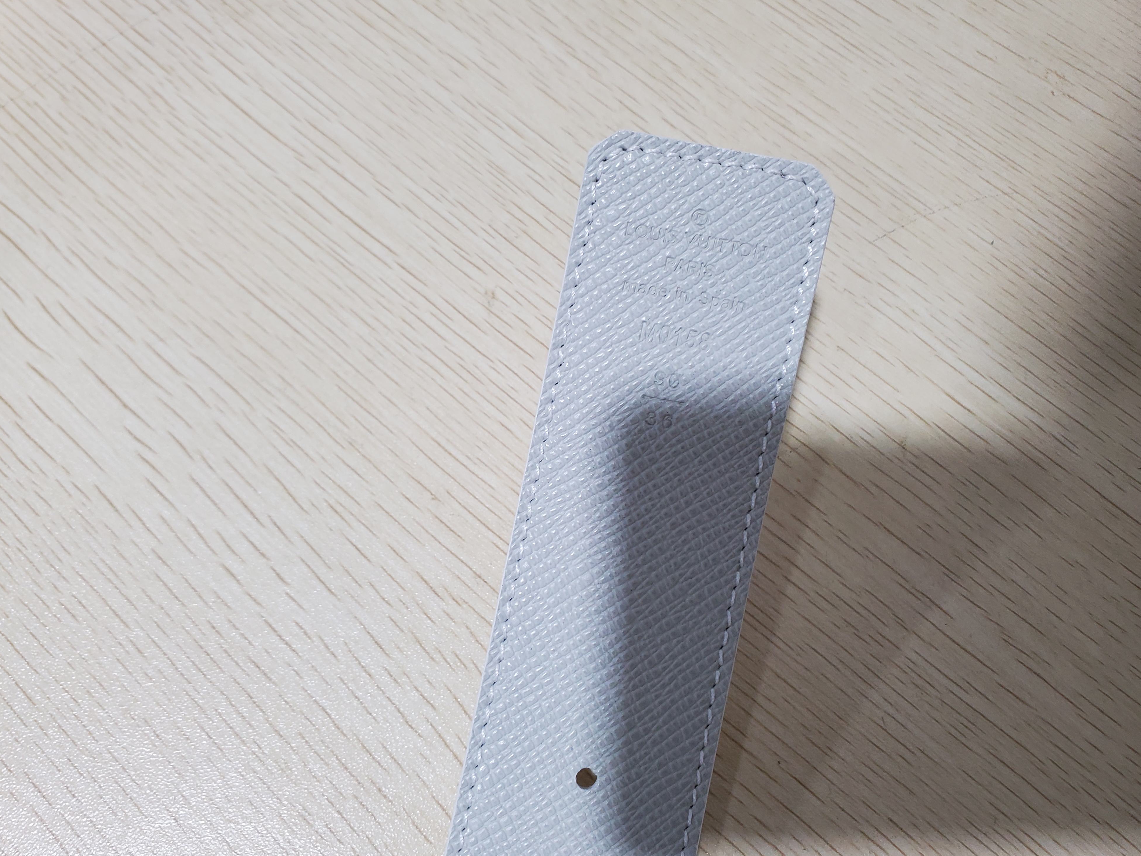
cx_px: 568
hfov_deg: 65.3
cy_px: 442
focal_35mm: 27
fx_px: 890
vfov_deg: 51.3
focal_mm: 4.3
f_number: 2.4
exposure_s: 1/100
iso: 125
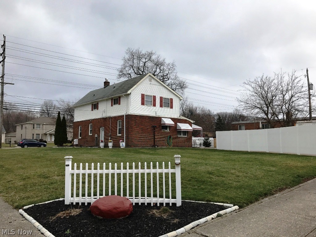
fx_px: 256
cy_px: 118
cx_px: 158
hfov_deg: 63.4
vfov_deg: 49.7
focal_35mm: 28
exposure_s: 1/863
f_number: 1.8
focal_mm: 3.99
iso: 20
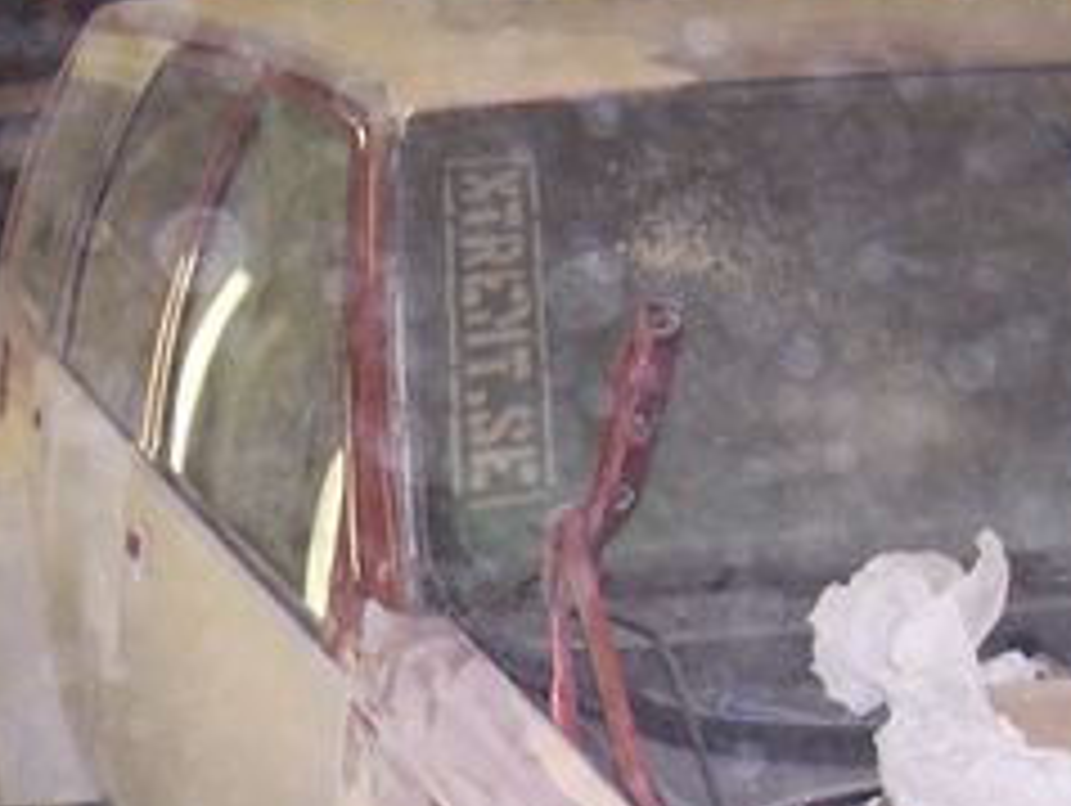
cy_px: 869
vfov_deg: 14.2
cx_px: 274
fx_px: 3159
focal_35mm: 102
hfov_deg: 19.1
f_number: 2.8
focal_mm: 6.3
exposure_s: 1/60
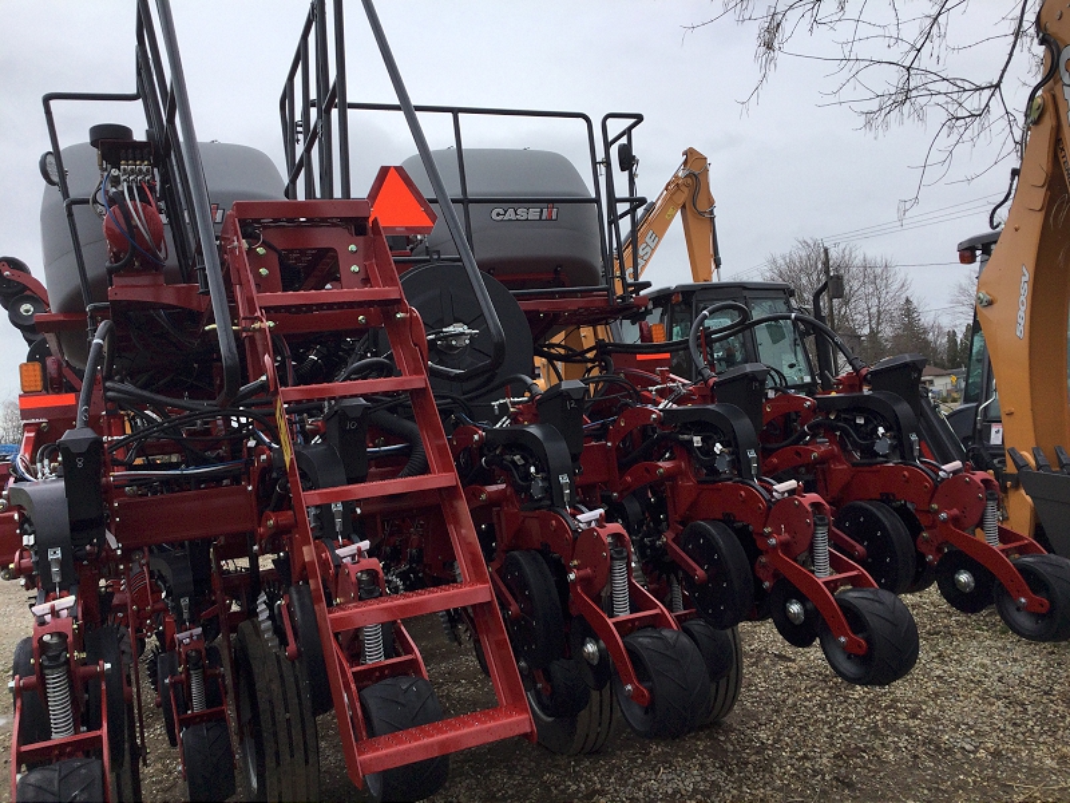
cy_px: 402
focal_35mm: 31
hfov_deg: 58.4
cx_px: 535
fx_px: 958
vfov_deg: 45.4
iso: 25
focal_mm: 3.3
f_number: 2.4
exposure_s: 1/590
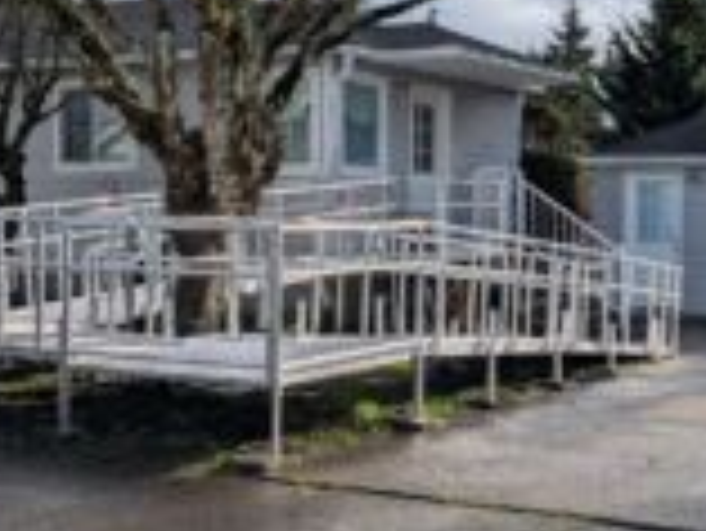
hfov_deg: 31.4
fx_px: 1245
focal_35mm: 61
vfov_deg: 24.1
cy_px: 245
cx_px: 468
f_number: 1.68
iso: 20
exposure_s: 1/19608
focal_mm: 6.9
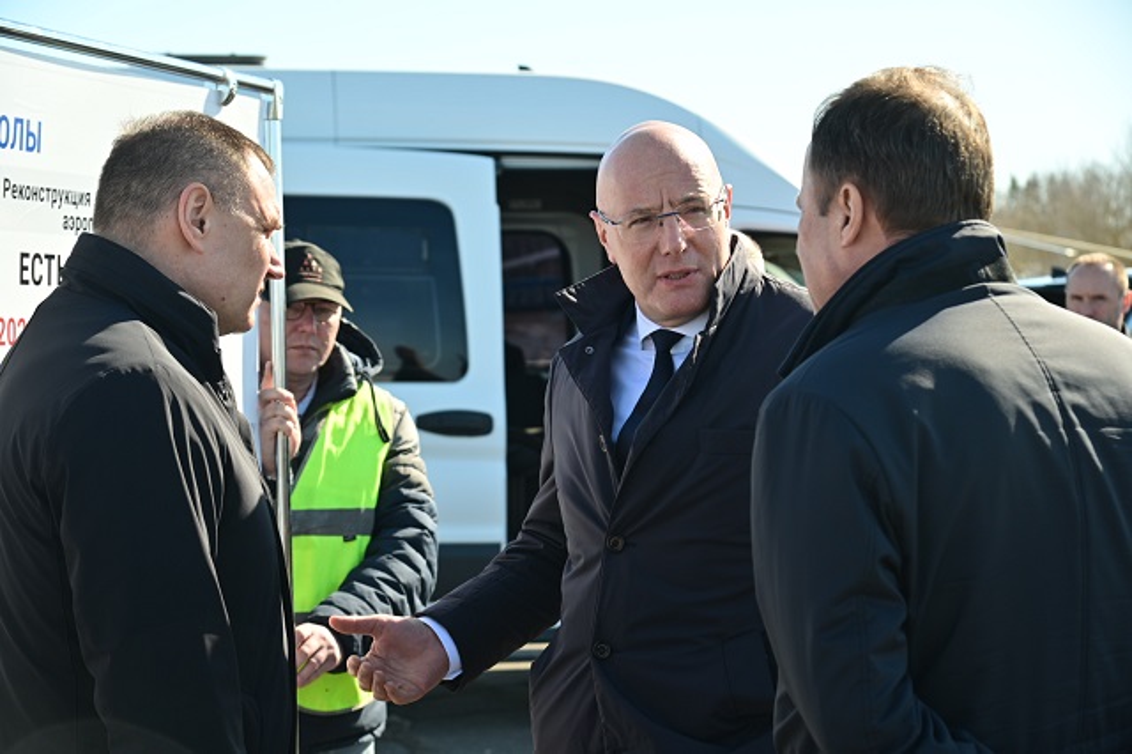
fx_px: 2451
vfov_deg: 17.5
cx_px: 566
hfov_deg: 26.0
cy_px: 377
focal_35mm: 78
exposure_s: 1/200
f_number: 6.3
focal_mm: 78
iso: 100
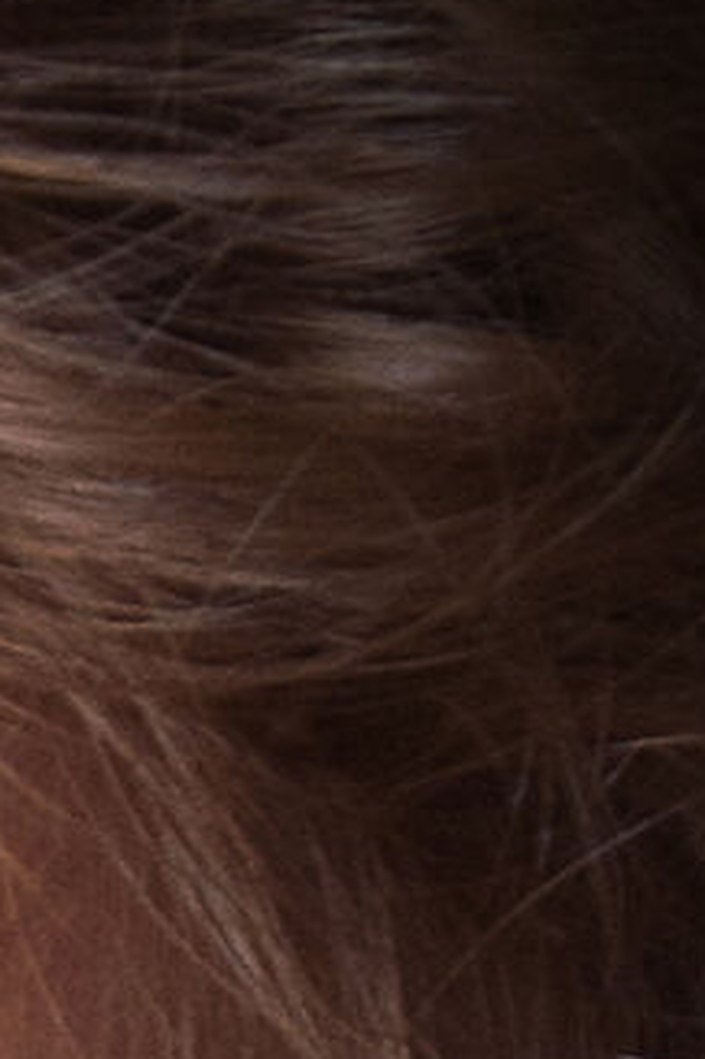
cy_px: 2368
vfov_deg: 2.6
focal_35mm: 774
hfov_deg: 1.8
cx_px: -1079
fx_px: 22759
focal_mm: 70
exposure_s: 1/60
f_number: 5.6
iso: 200
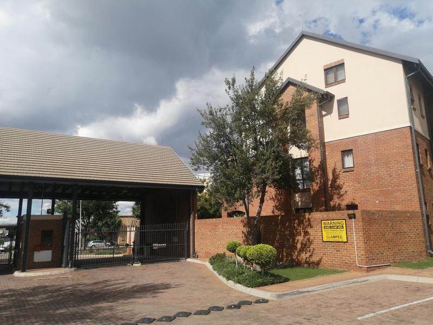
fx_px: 338
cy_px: 162
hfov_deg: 65.3
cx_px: 216
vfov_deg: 51.4
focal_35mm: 27
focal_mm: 3.62
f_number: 1.8
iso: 50
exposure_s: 1/2045
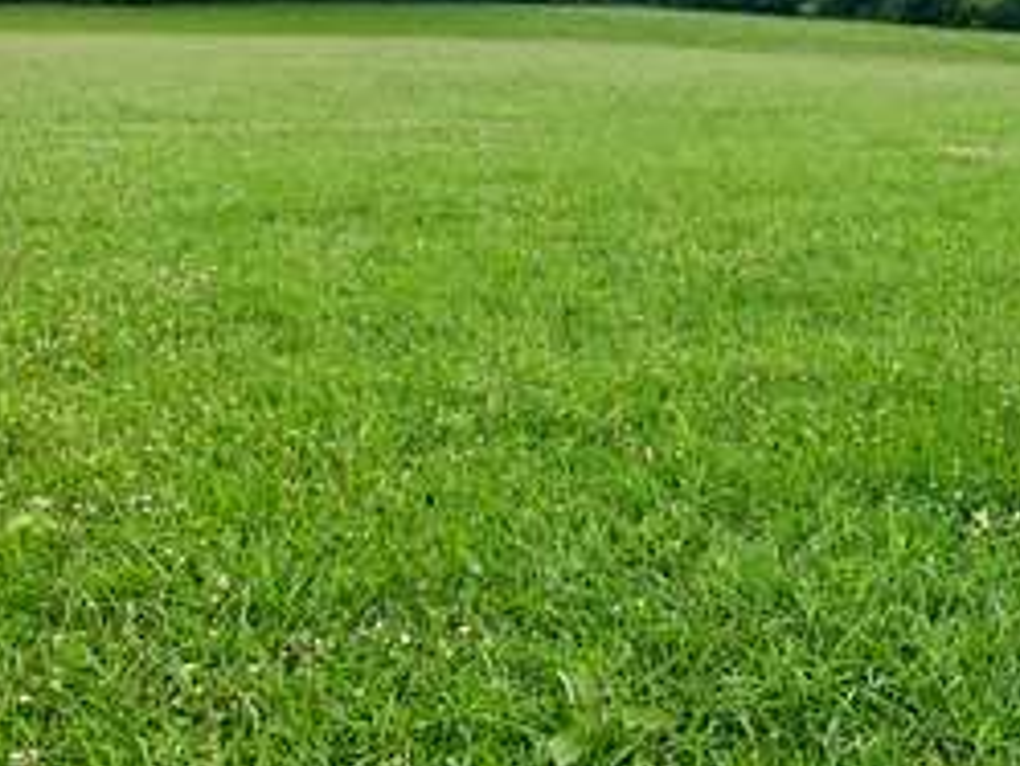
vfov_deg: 31.7
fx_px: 1327
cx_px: 709
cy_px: 209
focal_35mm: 45
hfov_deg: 41.3
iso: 20
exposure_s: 1/1012
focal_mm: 4
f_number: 1.8
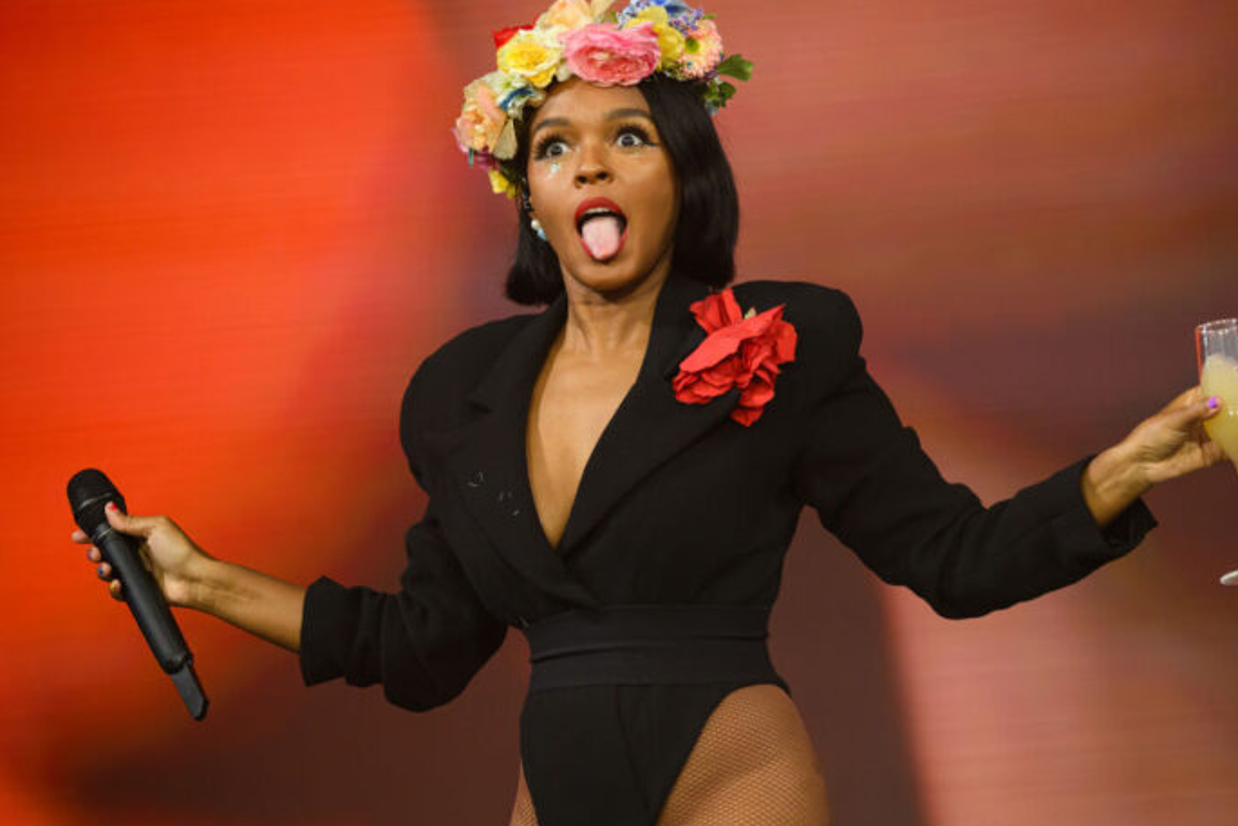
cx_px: 719
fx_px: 12451
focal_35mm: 362
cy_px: 432
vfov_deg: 3.8
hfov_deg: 5.7
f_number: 5.6
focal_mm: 310
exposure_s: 1/2000
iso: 2000
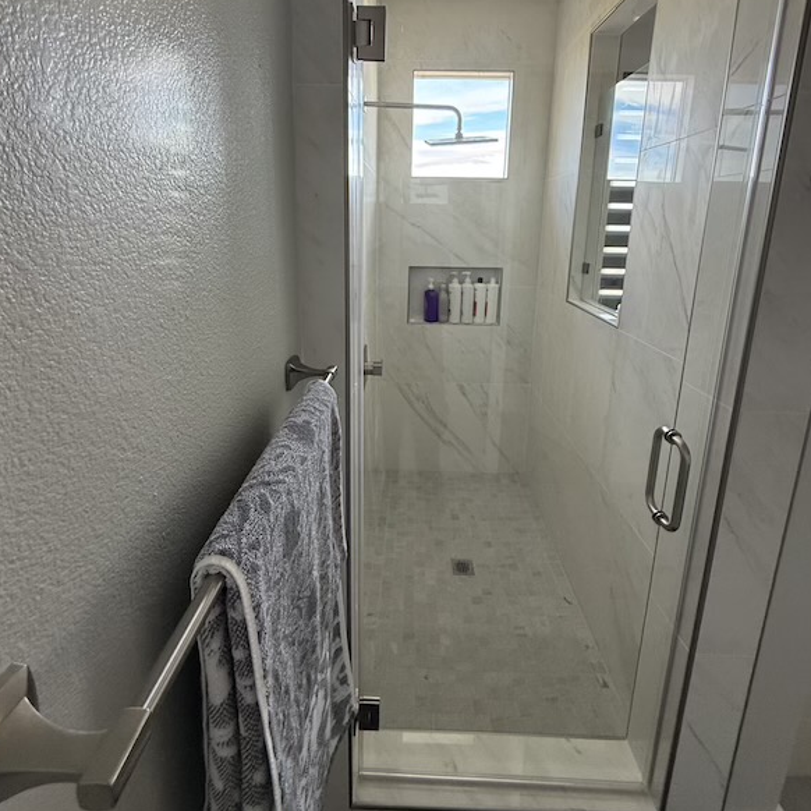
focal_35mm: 17
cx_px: 403
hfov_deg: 84.0
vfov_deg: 82.7
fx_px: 451
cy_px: 315
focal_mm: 2.22
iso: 200
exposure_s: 1/99
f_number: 2.2
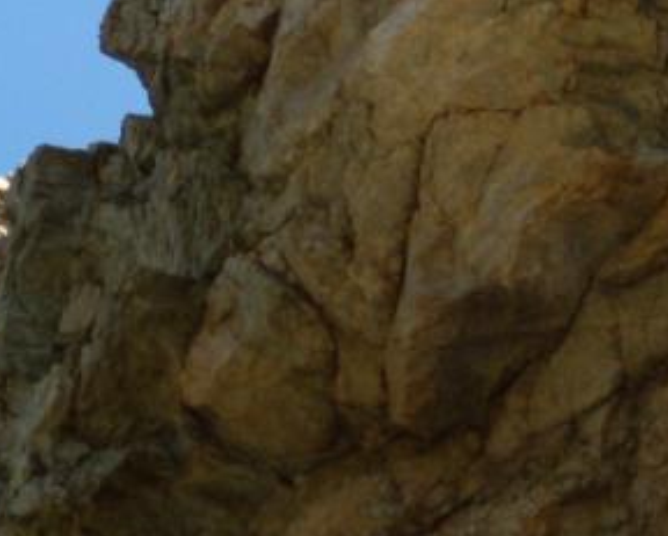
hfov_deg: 9.5
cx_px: -141
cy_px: 406
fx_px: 3978
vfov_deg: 7.7
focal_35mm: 201
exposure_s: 1/320
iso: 80
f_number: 4
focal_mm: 10.4
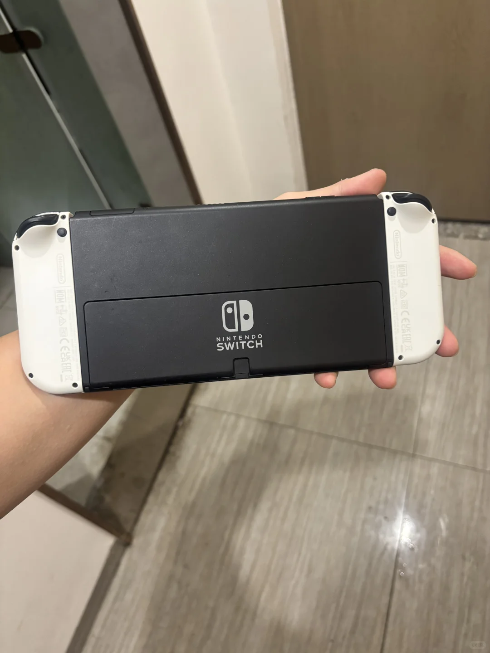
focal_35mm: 26
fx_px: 491
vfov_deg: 67.3
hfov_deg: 53.1
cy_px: 326
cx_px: 245
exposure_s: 1/50
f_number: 1.6
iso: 400
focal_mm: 5.96
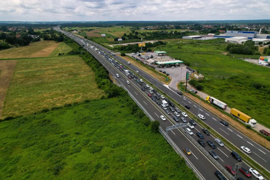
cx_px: 135
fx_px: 165
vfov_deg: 57.2
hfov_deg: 78.6
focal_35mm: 22
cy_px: 90
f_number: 2.8
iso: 100
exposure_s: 1/180
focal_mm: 8.38
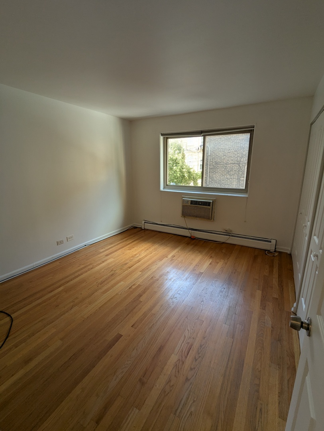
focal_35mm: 16
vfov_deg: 94.4
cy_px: 216
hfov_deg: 78.2
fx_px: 199
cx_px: 162
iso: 81
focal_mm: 2.35
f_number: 2.2
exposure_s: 1/120
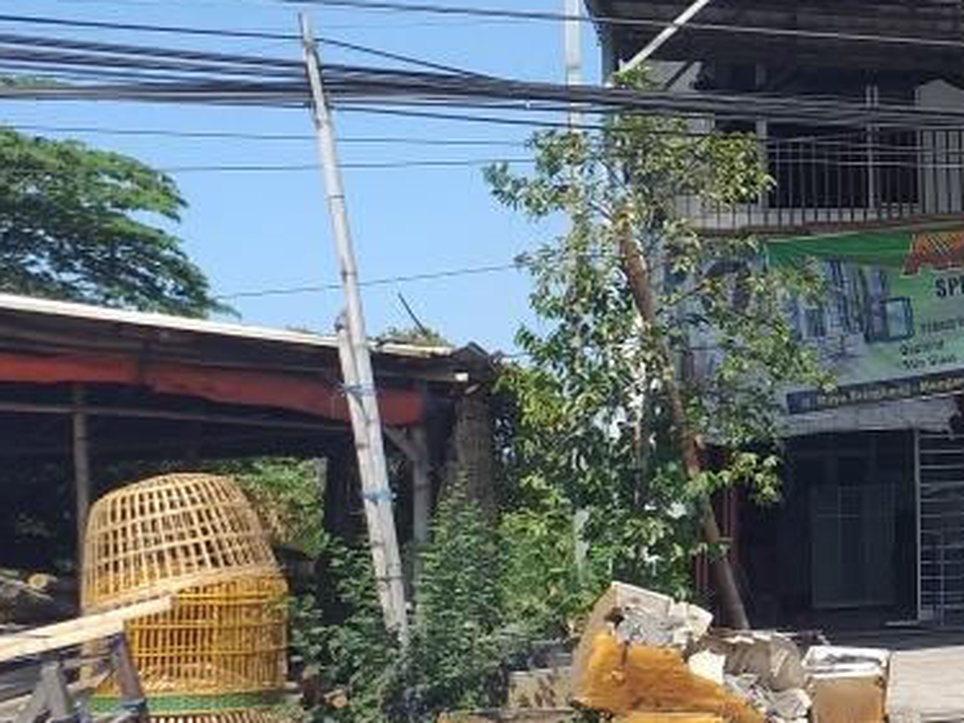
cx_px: 1290
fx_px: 1977
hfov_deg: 23.8
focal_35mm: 71
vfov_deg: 20.7
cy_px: 337
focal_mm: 3.6
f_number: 1.9
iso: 40
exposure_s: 1/1127
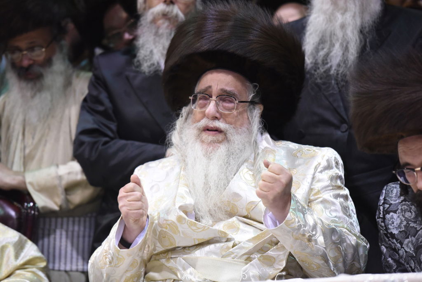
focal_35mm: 185
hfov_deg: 11.1
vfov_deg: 7.4
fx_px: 2169
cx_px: 211
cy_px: 141
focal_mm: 185
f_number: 3.5
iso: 2500
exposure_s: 1/125
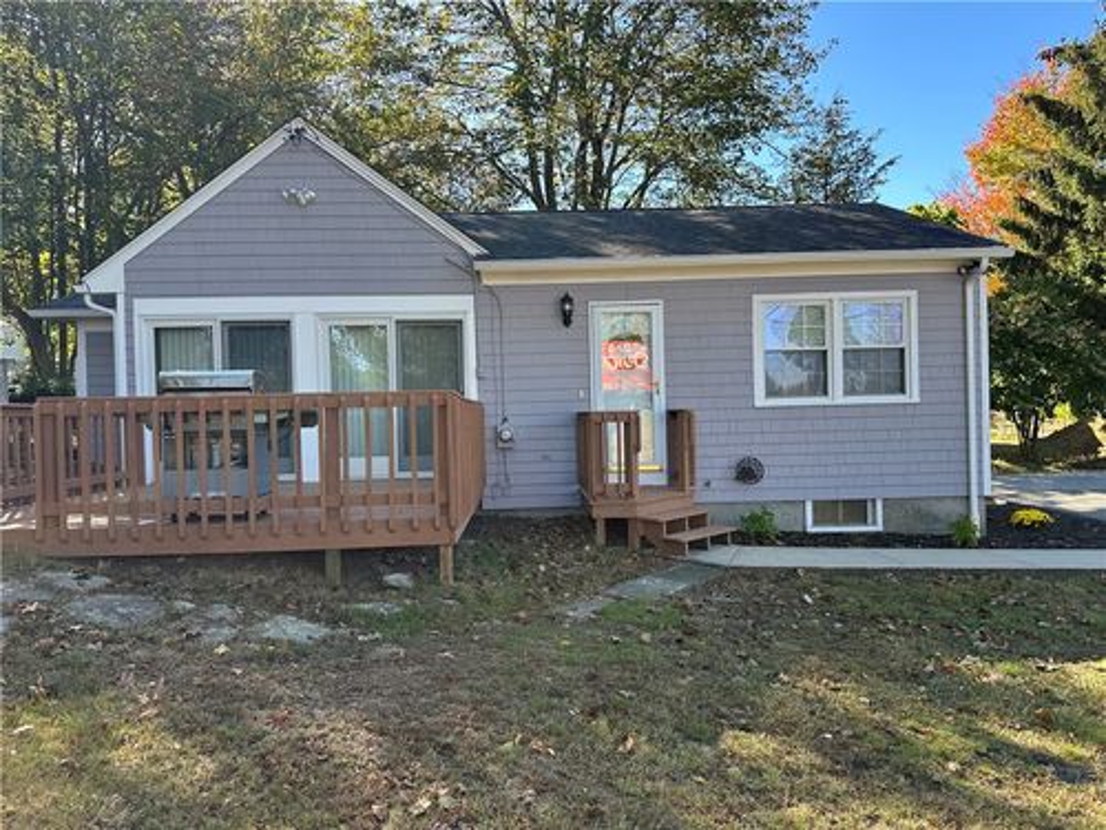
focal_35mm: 24
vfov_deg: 56.8
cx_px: 553
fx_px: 767
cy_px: 415
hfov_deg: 71.6
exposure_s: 1/623
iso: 80
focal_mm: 6.86
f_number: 1.78
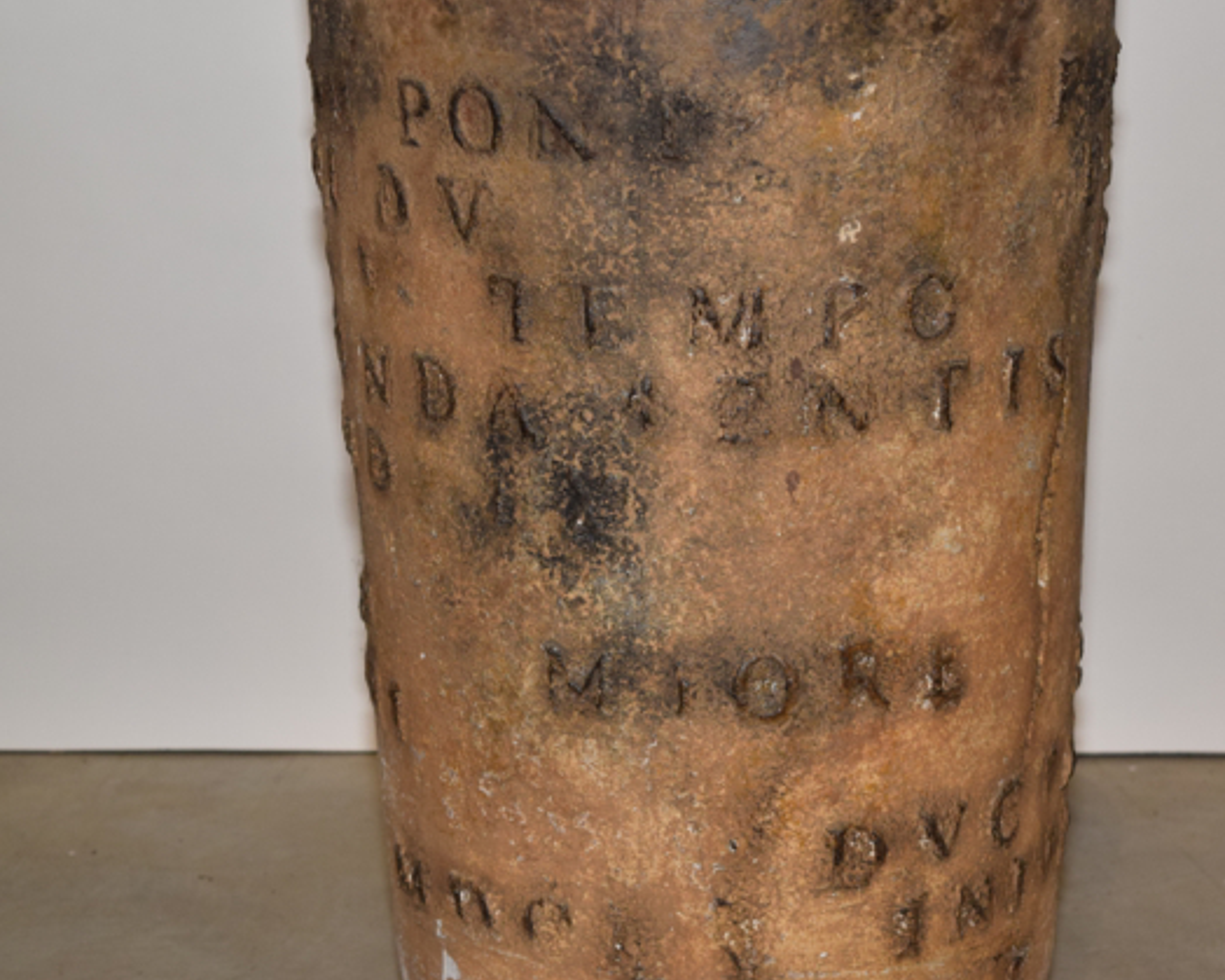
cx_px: 711
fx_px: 3428
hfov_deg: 20.2
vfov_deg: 16.3
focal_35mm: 95
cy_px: 492
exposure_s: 1/125
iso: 800
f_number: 5.6
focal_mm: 55
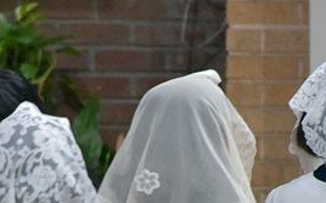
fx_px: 10138
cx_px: 172
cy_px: 342
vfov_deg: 1.1
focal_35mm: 1142
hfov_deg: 1.8
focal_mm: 300
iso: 7200
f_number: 5.6
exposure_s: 1/200
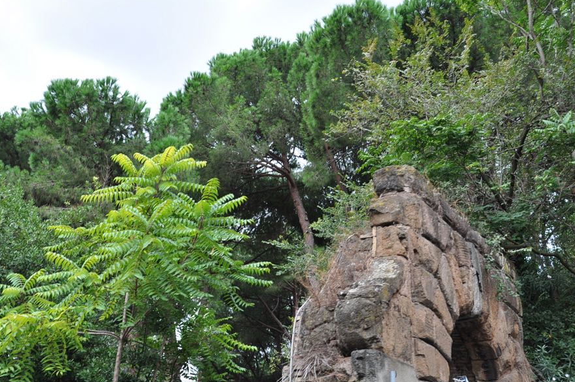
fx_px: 670
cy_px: 167
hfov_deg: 46.4
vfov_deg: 31.8
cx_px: 303
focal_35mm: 42
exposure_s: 1/60
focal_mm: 24
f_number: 8
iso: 200
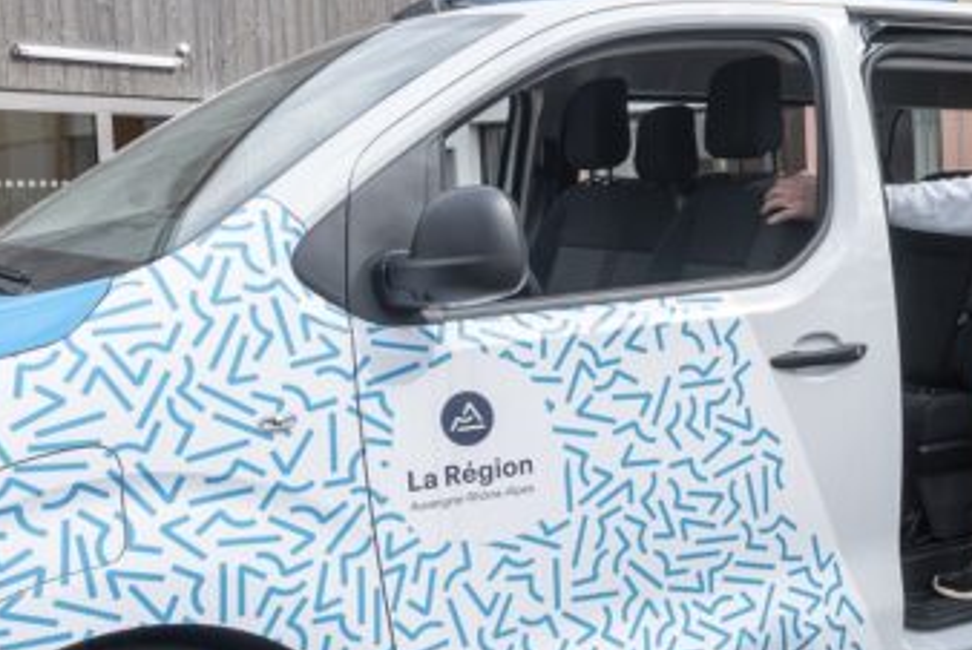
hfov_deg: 30.7
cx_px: 998
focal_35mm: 60
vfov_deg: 22.6
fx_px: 1621
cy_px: 413
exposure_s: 1/100
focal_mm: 29
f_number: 16
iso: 400
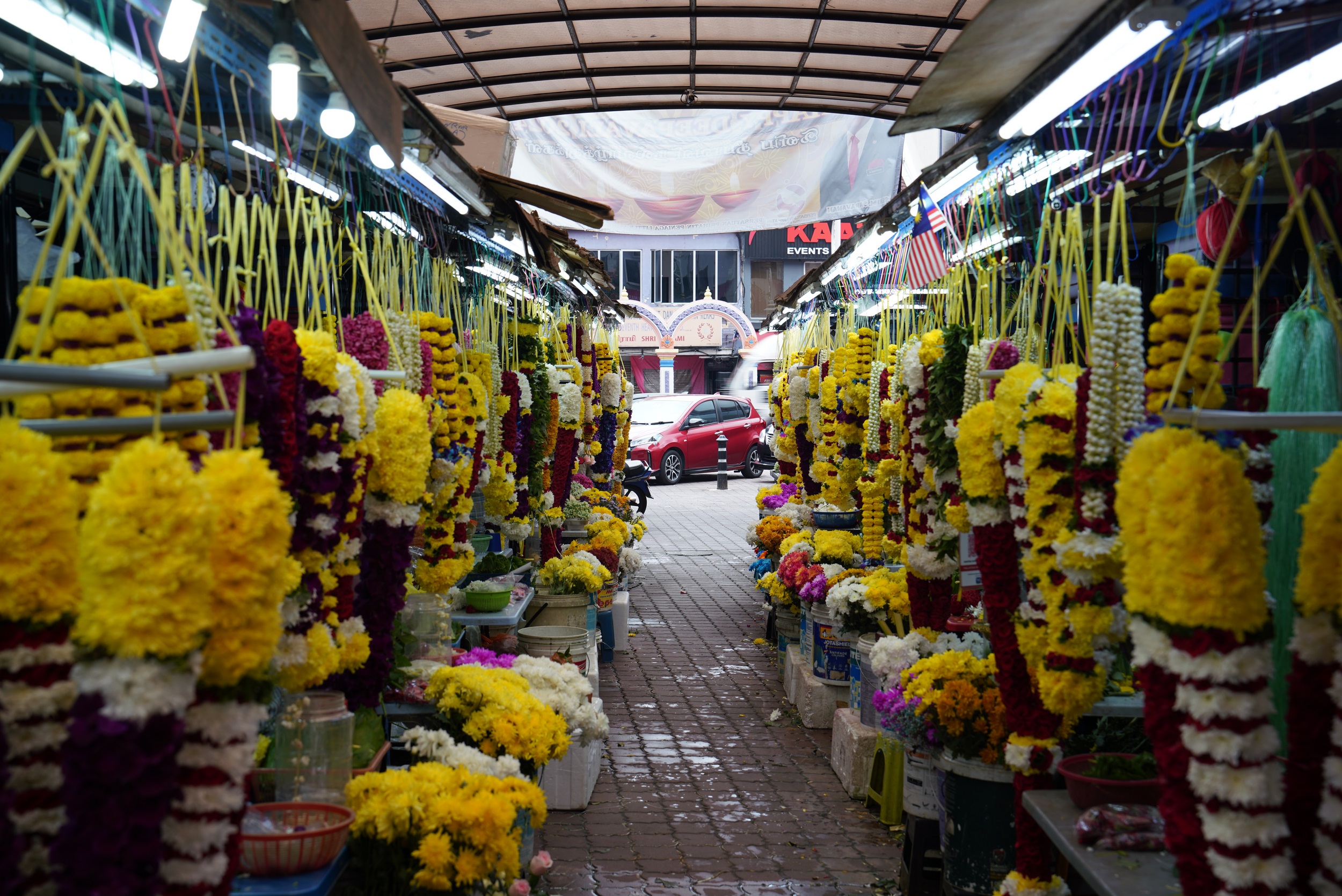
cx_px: 671
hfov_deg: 43.6
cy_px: 448
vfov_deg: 29.9
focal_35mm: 45
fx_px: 1678
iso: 100
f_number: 5.6
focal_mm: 45
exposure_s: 1/10
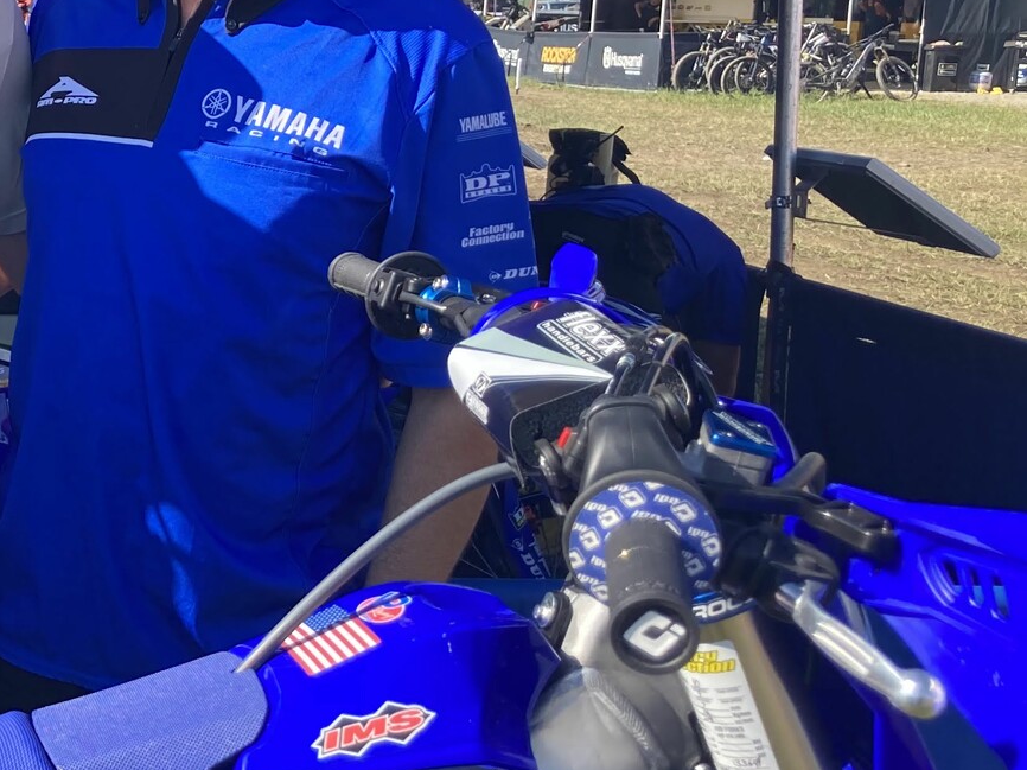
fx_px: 2047
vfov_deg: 21.3
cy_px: 368
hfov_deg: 25.1
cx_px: -237
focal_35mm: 69
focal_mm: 3.99
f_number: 1.8
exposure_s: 1/564
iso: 20
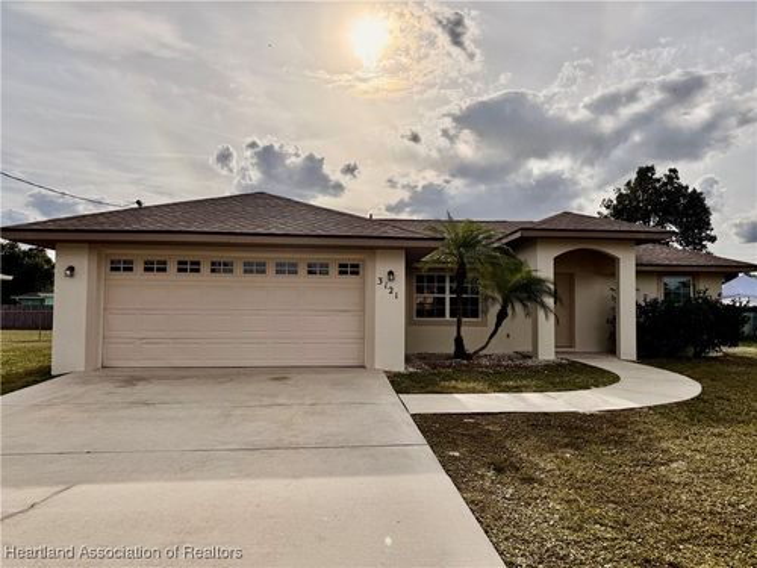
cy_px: 284
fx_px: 525
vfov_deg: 56.8
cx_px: 378
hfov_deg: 71.6
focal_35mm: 24
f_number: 1.78
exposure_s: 1/14286
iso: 80
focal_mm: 6.76
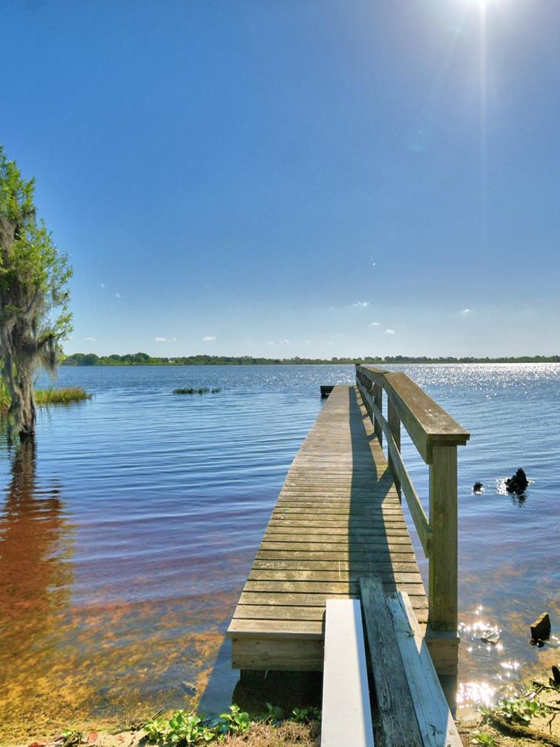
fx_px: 474
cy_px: 374
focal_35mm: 22
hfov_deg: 60.6
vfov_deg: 76.4
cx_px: 337
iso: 100
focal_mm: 10
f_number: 4.5
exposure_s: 1/3200
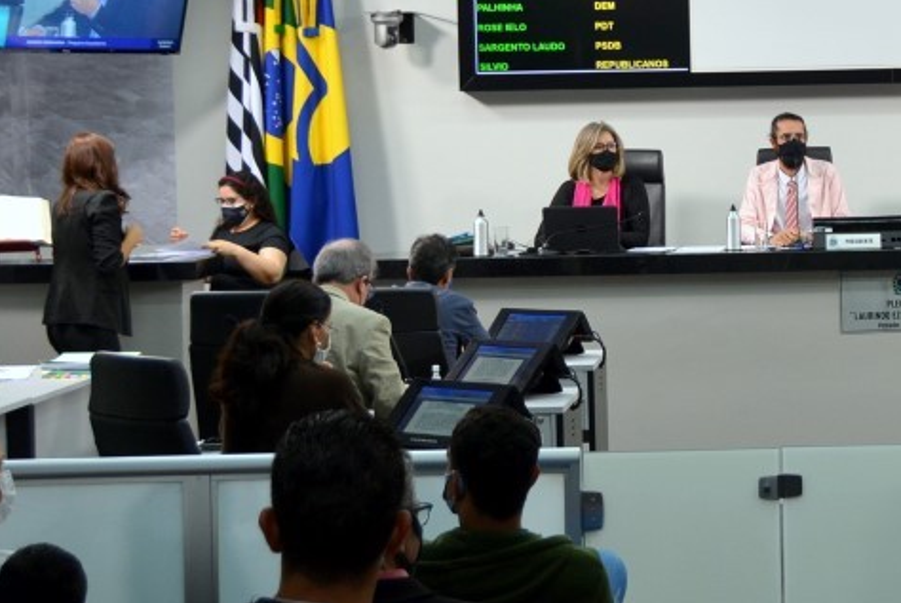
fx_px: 2460
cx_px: 967
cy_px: 177
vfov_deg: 13.9
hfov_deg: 19.9
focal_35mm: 98
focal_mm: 27
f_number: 4.5
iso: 400
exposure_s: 1/80
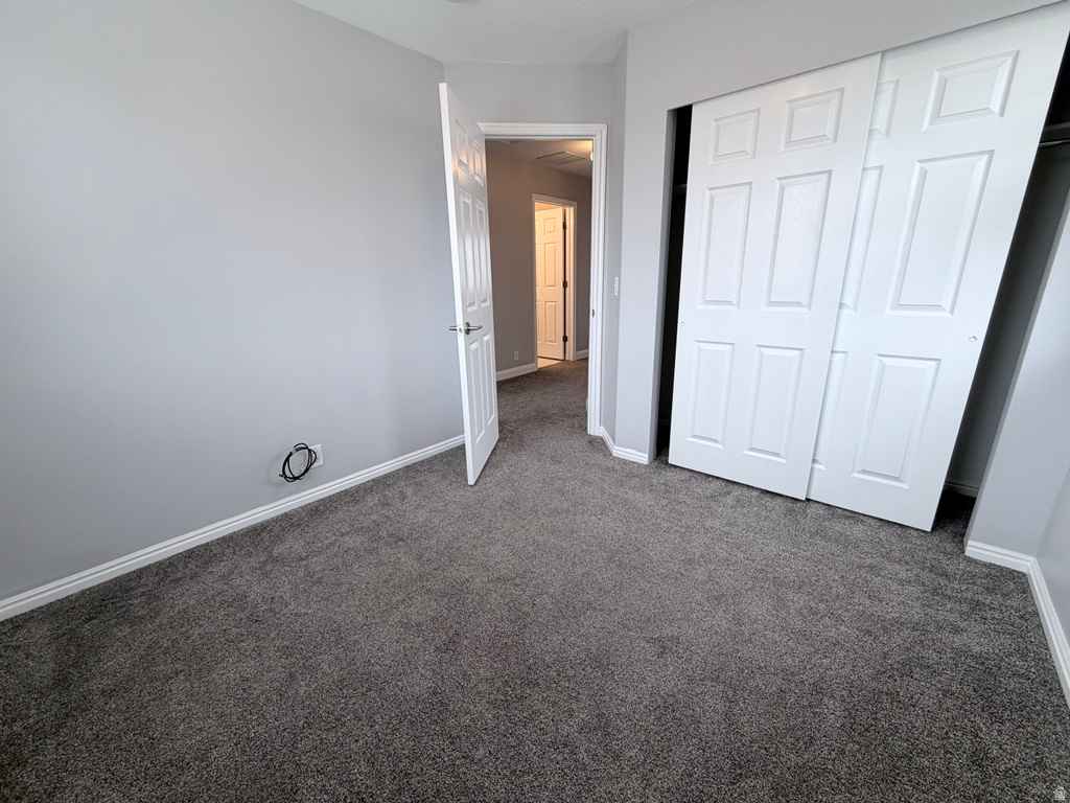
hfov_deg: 102.1
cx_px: 535
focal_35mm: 14
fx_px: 433
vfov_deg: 85.7
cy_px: 402
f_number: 2.2
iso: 125
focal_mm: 2.22
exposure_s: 1/120
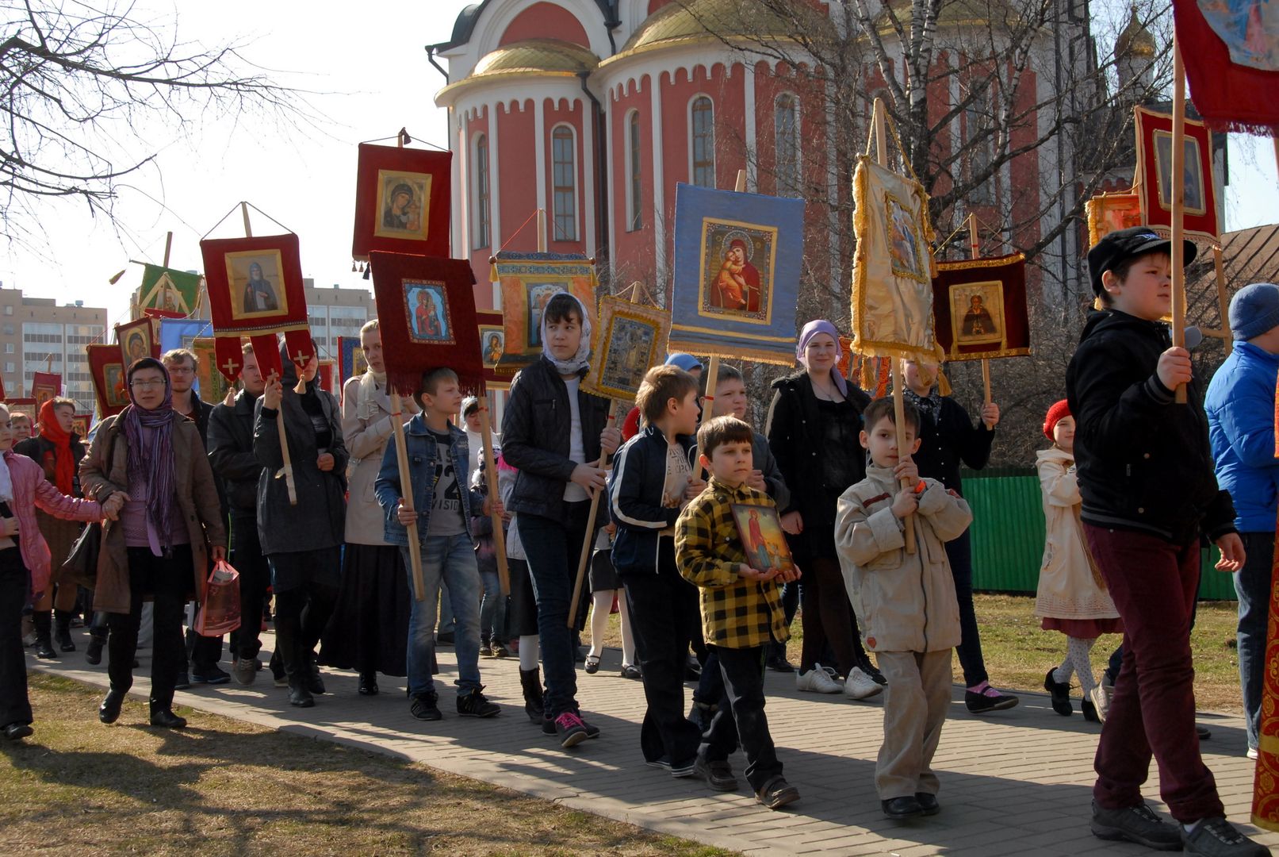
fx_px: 1707
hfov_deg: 41.1
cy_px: 428
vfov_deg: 28.2
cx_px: 640
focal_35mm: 48
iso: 400
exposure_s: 1/400
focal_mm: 32
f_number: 9
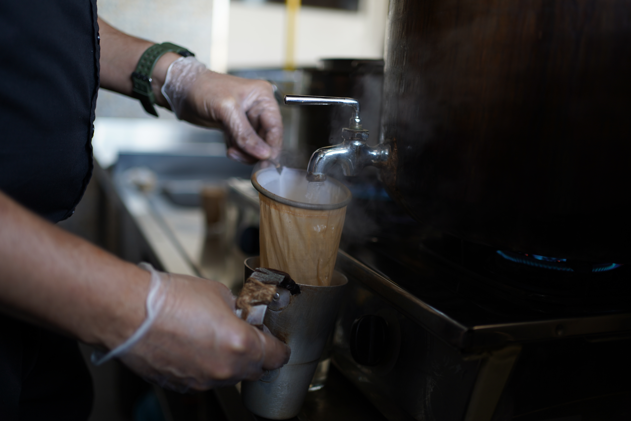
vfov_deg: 37.9
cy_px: 210
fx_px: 613
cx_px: 316
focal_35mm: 35
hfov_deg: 54.4
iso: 125
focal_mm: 35
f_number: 1.8
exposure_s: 1/100
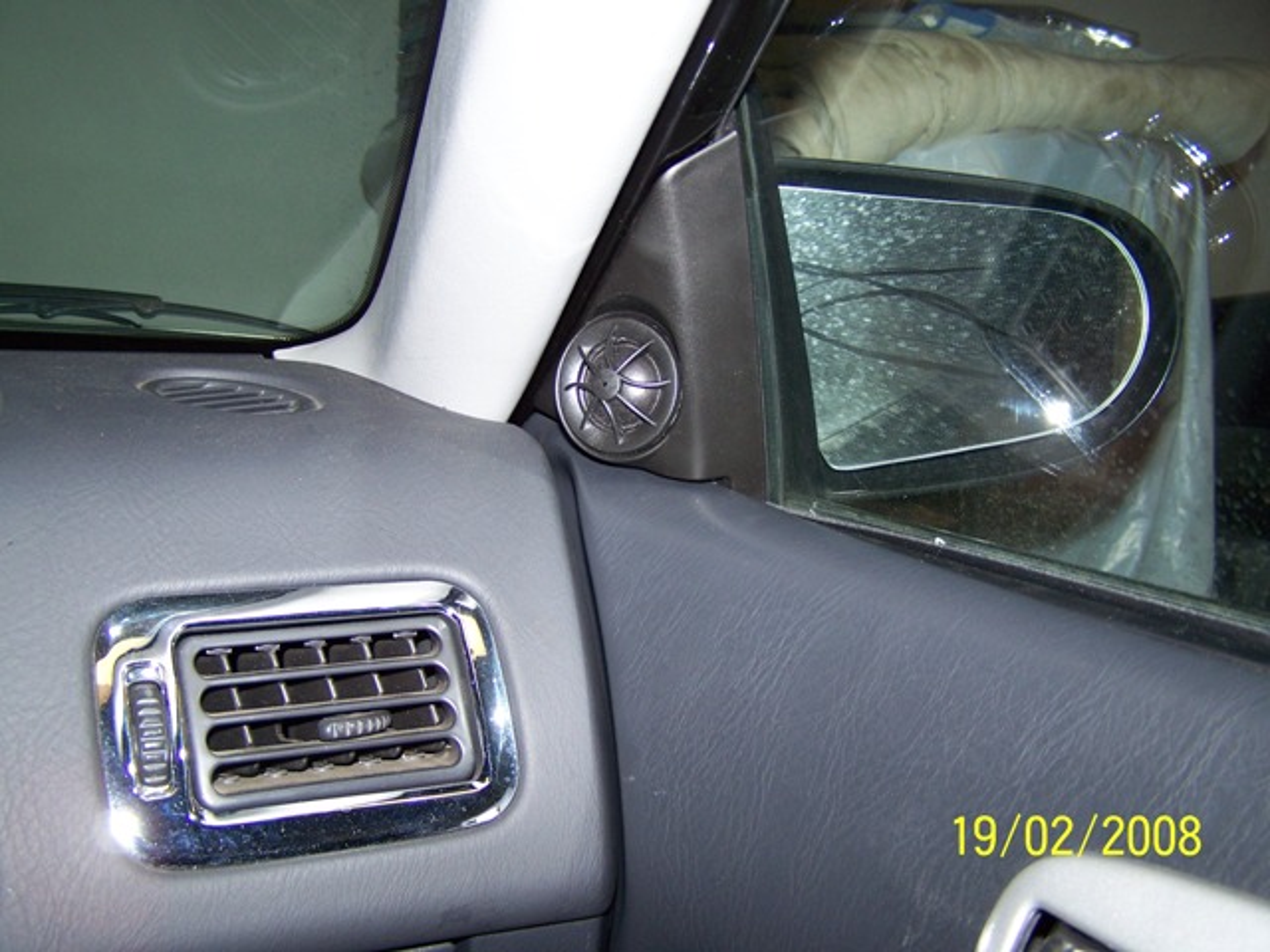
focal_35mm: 38
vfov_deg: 37.7
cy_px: 476
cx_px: 635
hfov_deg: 49.0
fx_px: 1394
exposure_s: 1/60
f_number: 2.8
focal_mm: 6.3
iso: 80
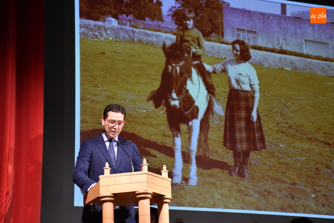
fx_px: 696
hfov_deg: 27.0
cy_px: 112
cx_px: 167
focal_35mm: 75
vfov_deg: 18.2
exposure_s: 1/60
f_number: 4.8
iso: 1600
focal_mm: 50
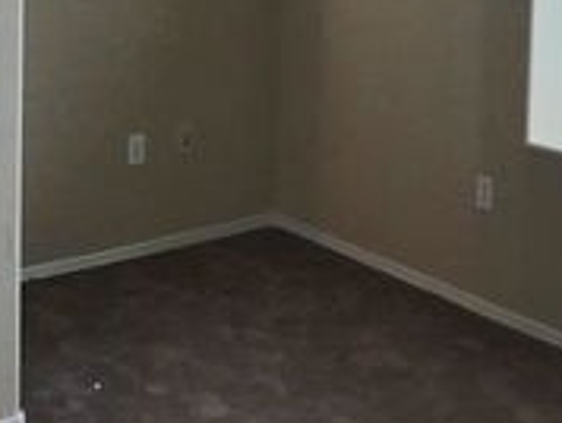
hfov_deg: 28.9
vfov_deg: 20.9
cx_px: 324
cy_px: -38
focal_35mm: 67
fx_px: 1089
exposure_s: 1/60
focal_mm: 3.99
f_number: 1.8
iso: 32
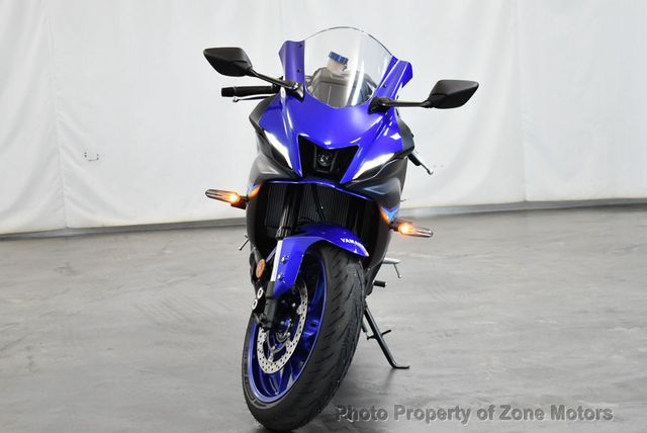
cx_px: 324
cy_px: 216
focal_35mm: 92
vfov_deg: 14.9
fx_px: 1655
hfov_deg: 22.1
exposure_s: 1/125
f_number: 5.3
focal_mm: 46
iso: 1600
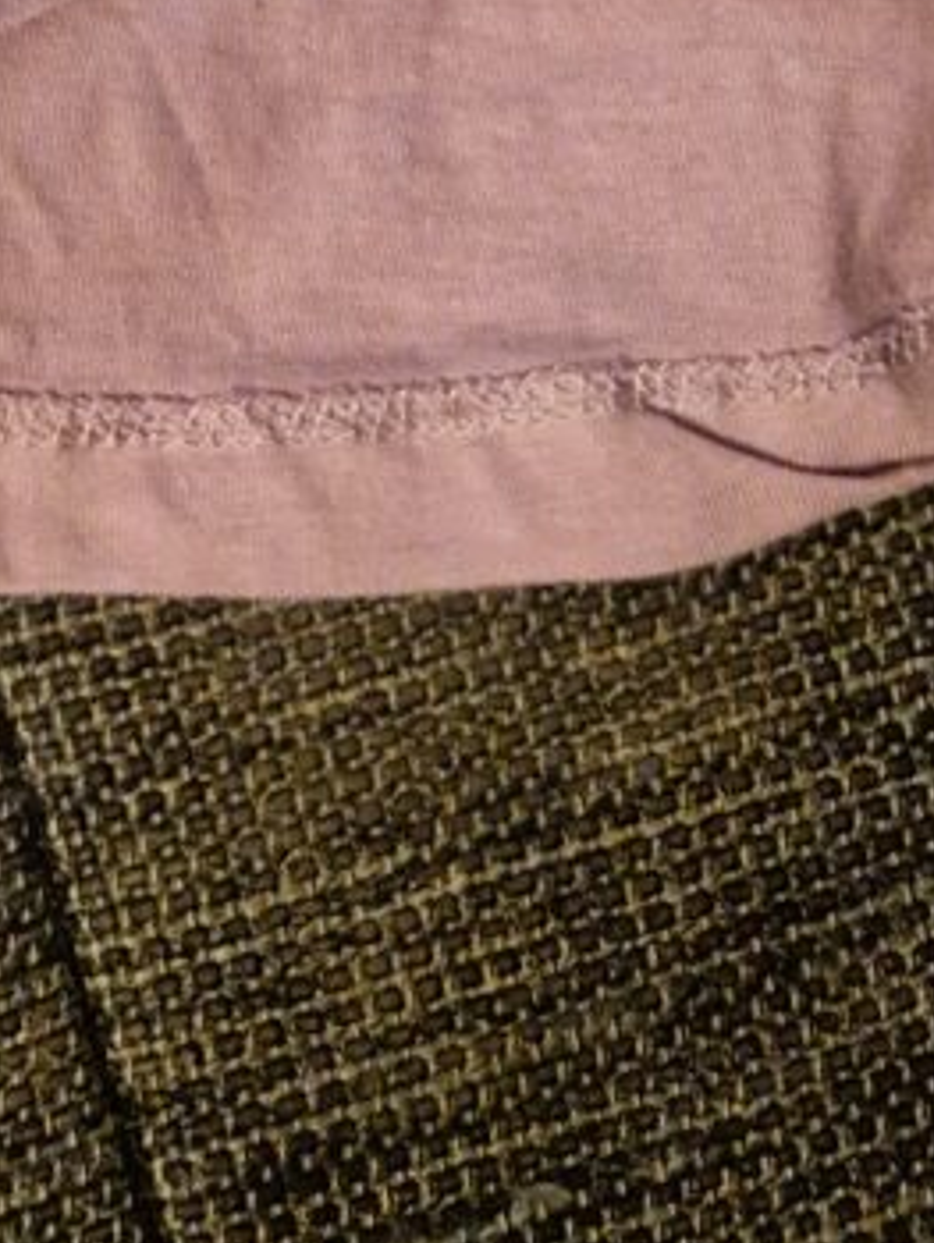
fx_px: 3306
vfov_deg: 17.3
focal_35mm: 92
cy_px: -1016
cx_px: -139
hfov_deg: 15.6
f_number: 1.8
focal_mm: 5.4
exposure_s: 1/100
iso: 125
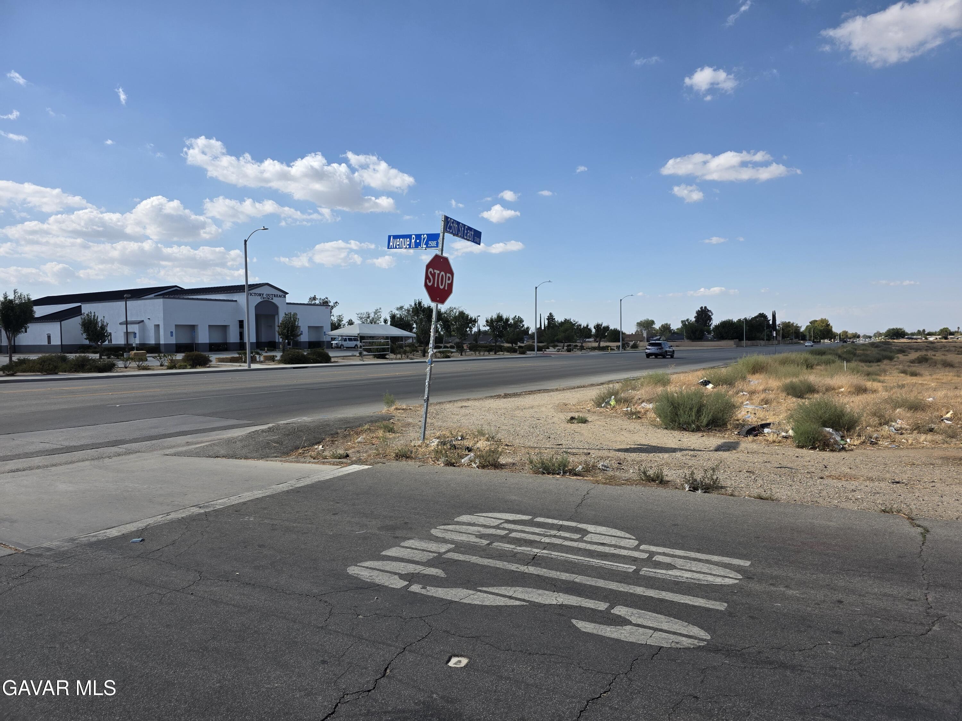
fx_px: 639
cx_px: 481
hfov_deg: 73.9
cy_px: 360
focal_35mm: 23
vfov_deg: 58.9
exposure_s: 1/7626
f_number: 1.7
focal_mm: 6.3
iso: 80
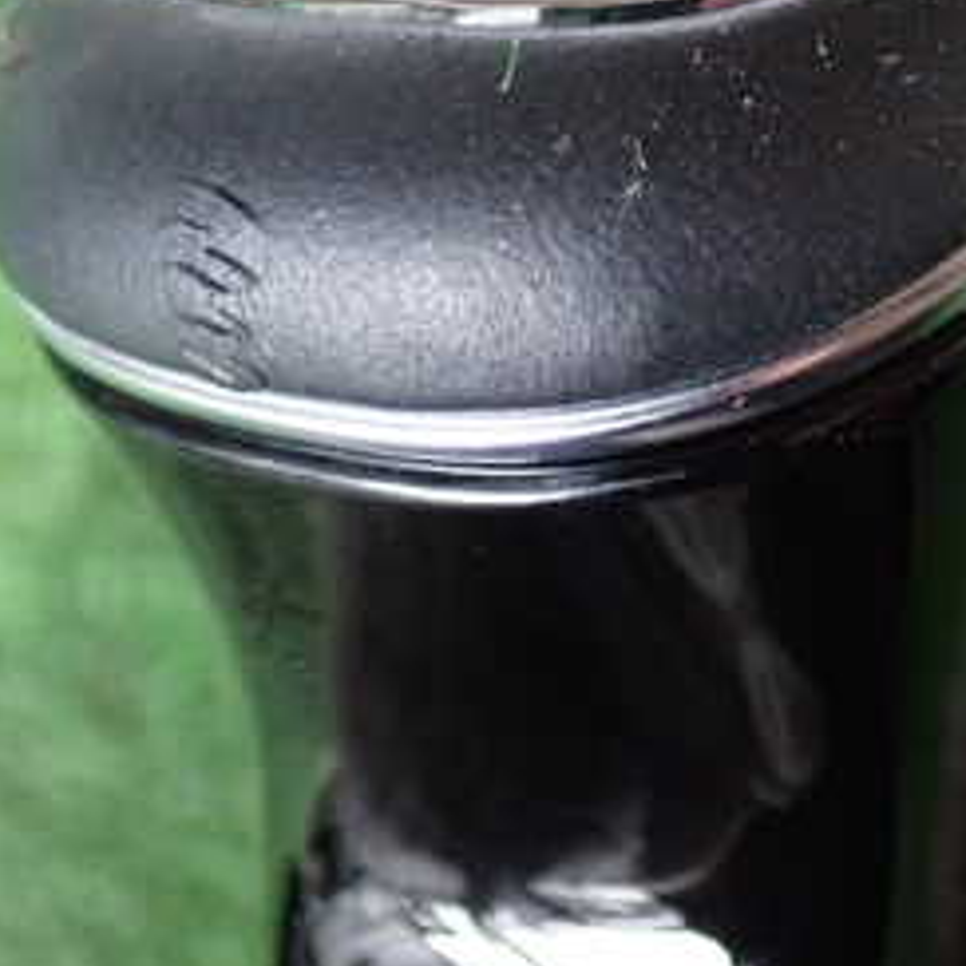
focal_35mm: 89
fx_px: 2810
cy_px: 234
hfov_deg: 19.5
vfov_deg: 19.4
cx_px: 542
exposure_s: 1/25
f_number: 2.8
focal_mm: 7.31
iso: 800
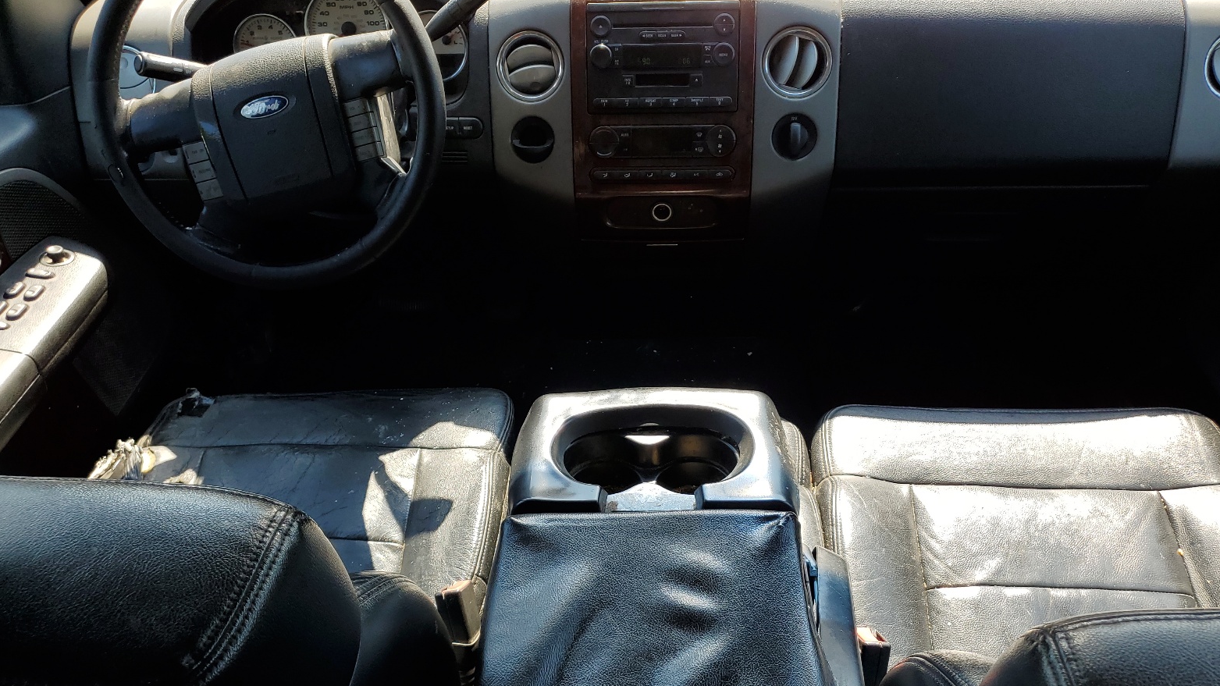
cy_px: 362
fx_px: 938
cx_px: 610
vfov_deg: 40.2
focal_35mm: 29
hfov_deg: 66.1
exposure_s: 1/435
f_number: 1.5
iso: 50
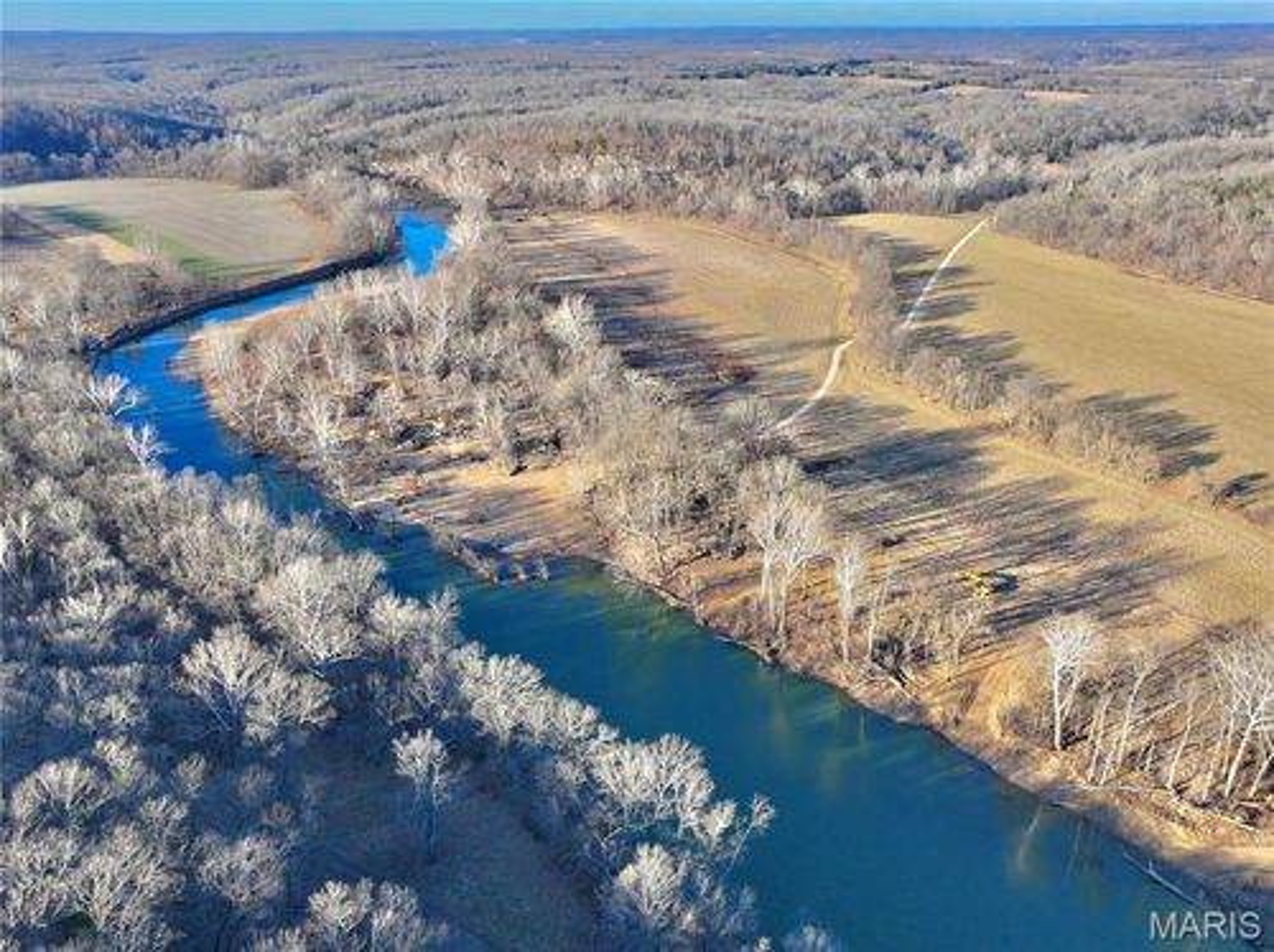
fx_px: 882
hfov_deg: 71.6
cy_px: 476
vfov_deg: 56.7
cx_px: 637
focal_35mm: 24
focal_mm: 12.29
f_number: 2.8
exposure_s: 1/1000
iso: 220
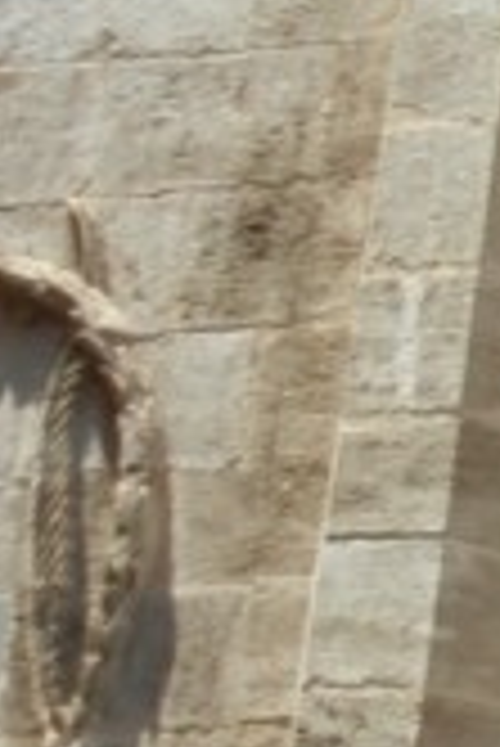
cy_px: 374
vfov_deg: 14.2
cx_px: 1293
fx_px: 2994
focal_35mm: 144
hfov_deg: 8.5
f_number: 3.5
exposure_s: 1/625
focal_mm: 5.4
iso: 160
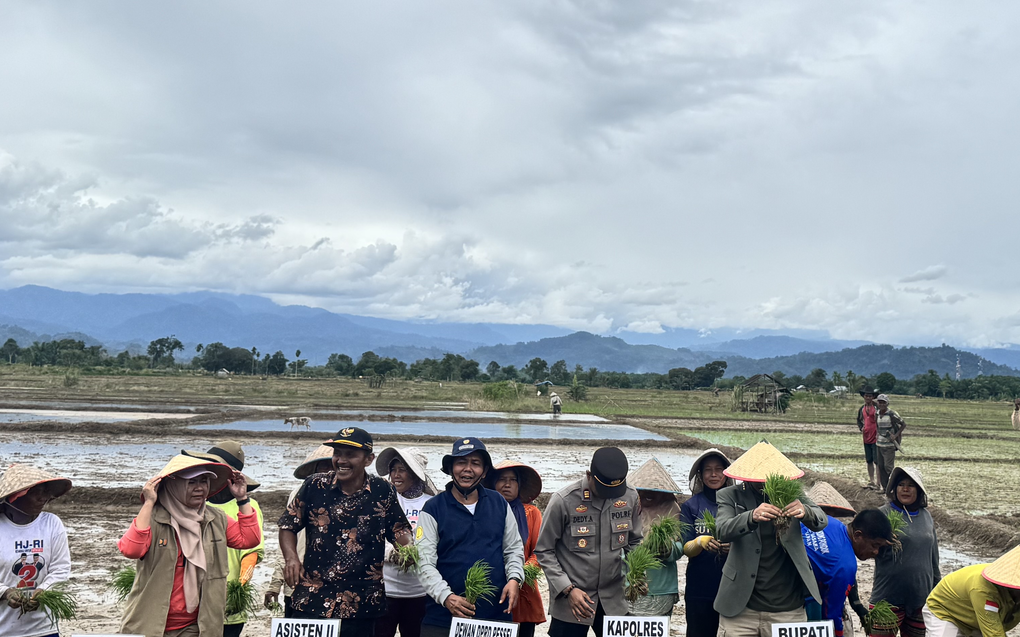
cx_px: 696
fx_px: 1334
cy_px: 322
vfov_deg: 26.9
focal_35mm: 48
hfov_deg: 41.2
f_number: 1.78
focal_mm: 6.76
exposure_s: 1/4950
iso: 80
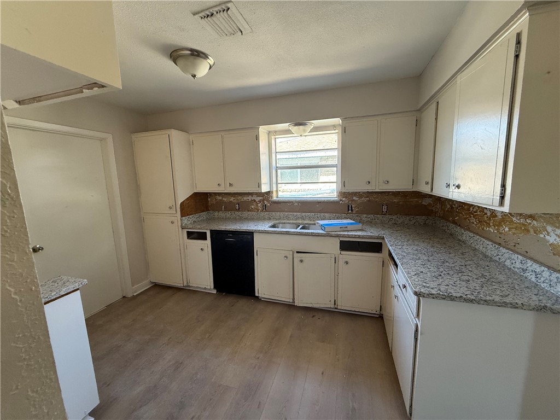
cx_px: 280
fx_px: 226
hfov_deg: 102.1
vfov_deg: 85.7
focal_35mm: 14
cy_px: 210
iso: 320
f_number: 2.2
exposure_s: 1/99
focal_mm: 2.22
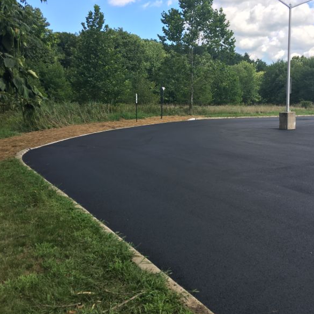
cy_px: 156
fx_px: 359
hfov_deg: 46.4
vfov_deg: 47.2
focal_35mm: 35
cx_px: 211
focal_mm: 4.15
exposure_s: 1/668
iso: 25
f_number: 2.2
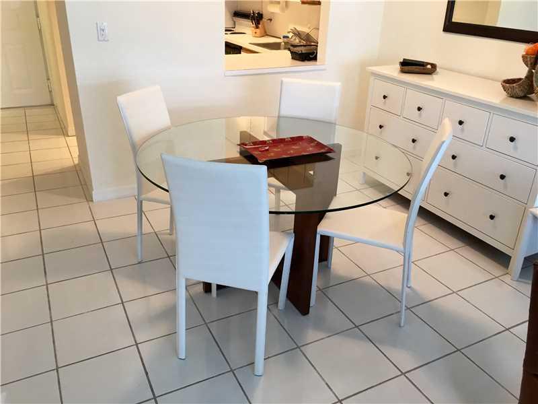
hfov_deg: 61.7
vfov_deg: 48.2
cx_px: 269
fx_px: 451
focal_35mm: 29
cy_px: 202
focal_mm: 4.15
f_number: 2.2
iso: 64
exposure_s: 1/30
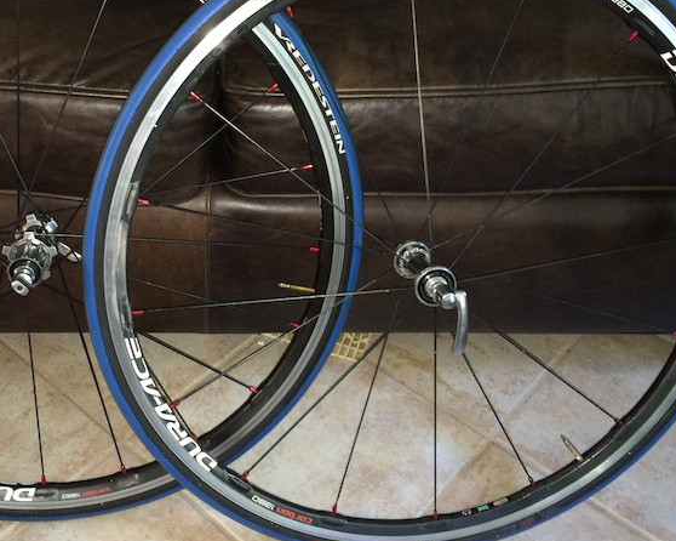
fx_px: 840
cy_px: 244
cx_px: 223
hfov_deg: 43.2
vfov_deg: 35.6
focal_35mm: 42
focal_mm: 4.12
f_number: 2.2
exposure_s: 1/16
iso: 125
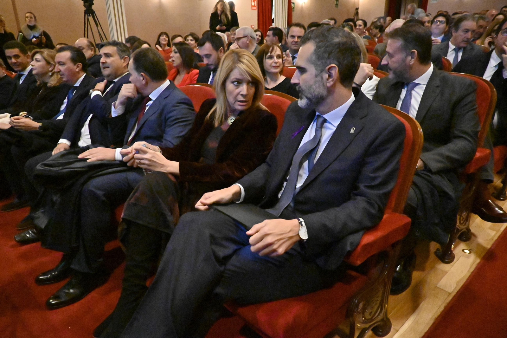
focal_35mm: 24
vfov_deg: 53.1
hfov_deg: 73.8
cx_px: 254
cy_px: 169
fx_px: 338
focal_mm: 16
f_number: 4.5
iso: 20000
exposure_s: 1/160
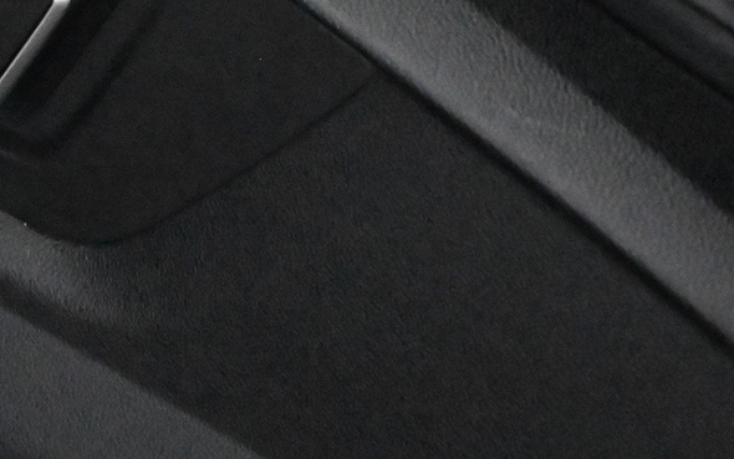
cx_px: -97
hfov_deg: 9.9
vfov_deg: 6.2
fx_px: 4202
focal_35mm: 210
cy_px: -51
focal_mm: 50
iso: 22800
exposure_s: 1/80
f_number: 6.3
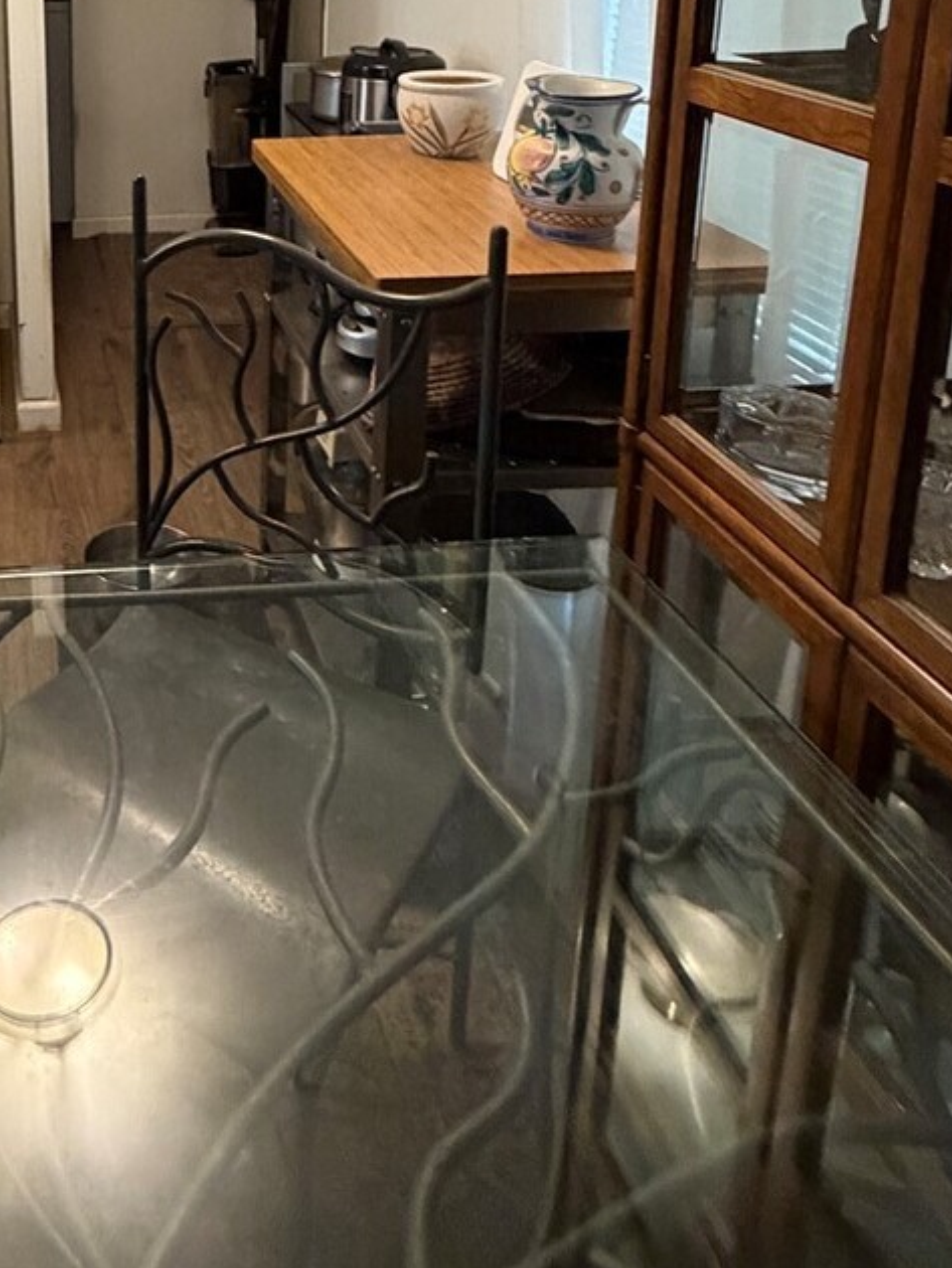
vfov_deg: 50.9
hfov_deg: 38.9
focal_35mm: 32
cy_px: 147
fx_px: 1173
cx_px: -10
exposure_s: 1/60
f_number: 2.2
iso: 640
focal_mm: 2.22
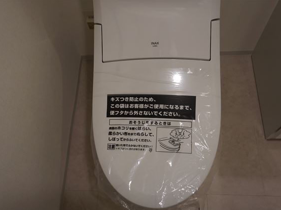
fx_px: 268
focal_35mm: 33
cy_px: 106
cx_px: 127
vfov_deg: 42.9
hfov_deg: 55.3
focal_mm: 20
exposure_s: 1/160
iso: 800
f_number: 4
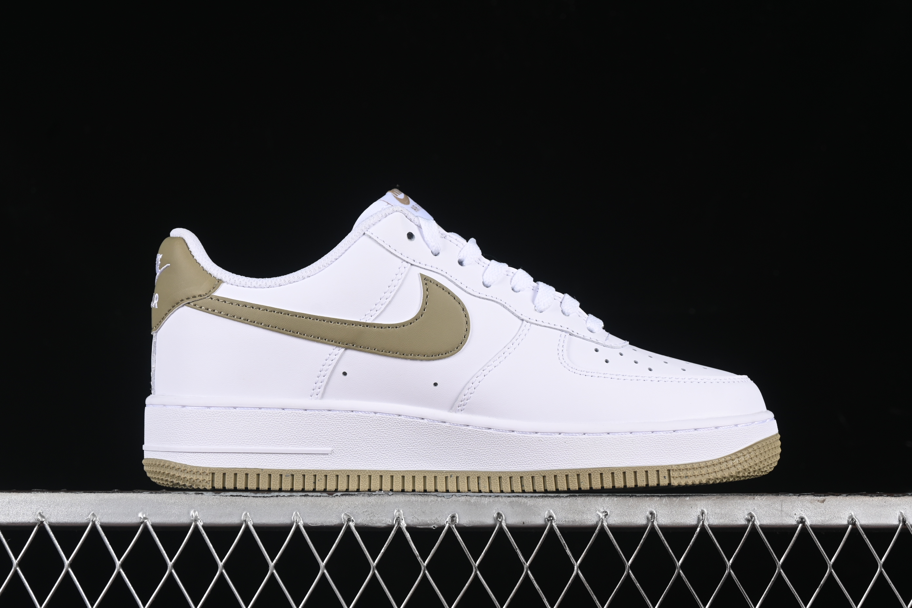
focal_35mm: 75
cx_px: 456
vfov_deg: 18.2
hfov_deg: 27.0
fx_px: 1900
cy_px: 304
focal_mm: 50
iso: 160
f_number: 8
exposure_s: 1/100
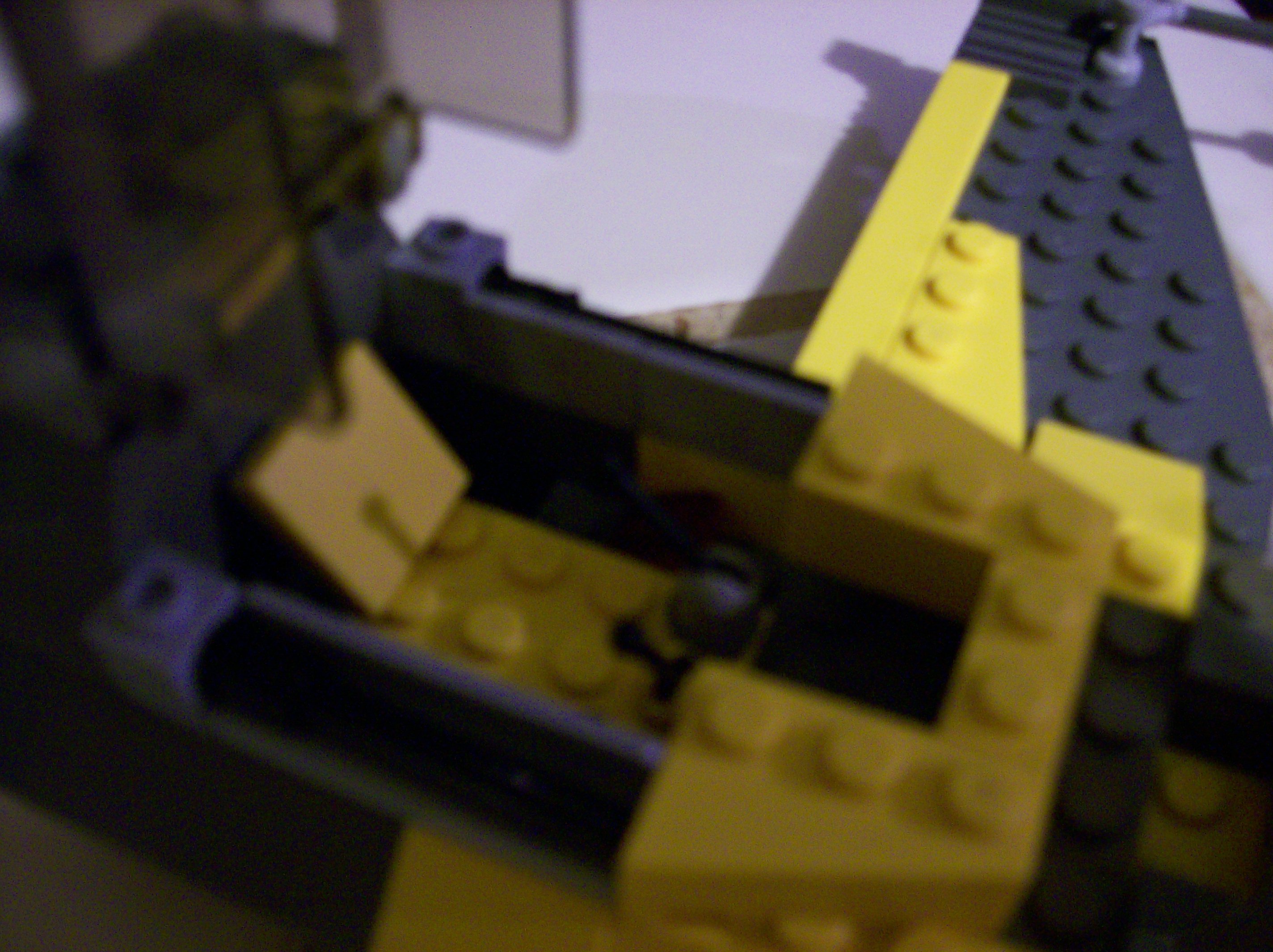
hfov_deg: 51.4
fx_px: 1323
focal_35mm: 36
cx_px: 636
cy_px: 476
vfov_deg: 39.6
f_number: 2.7
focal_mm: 6
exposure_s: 1/8
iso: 160
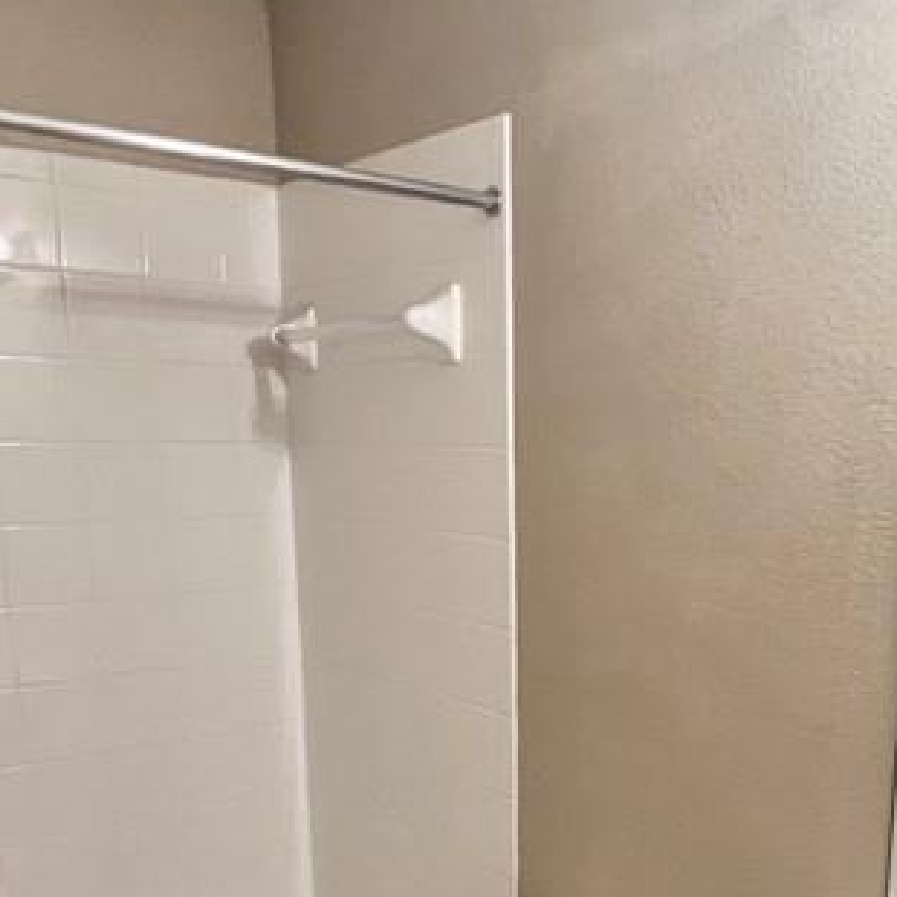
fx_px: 1114
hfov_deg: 43.0
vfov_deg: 41.9
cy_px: 718
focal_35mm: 38
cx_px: 622
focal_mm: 1.57
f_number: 1.8
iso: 320
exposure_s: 1/60
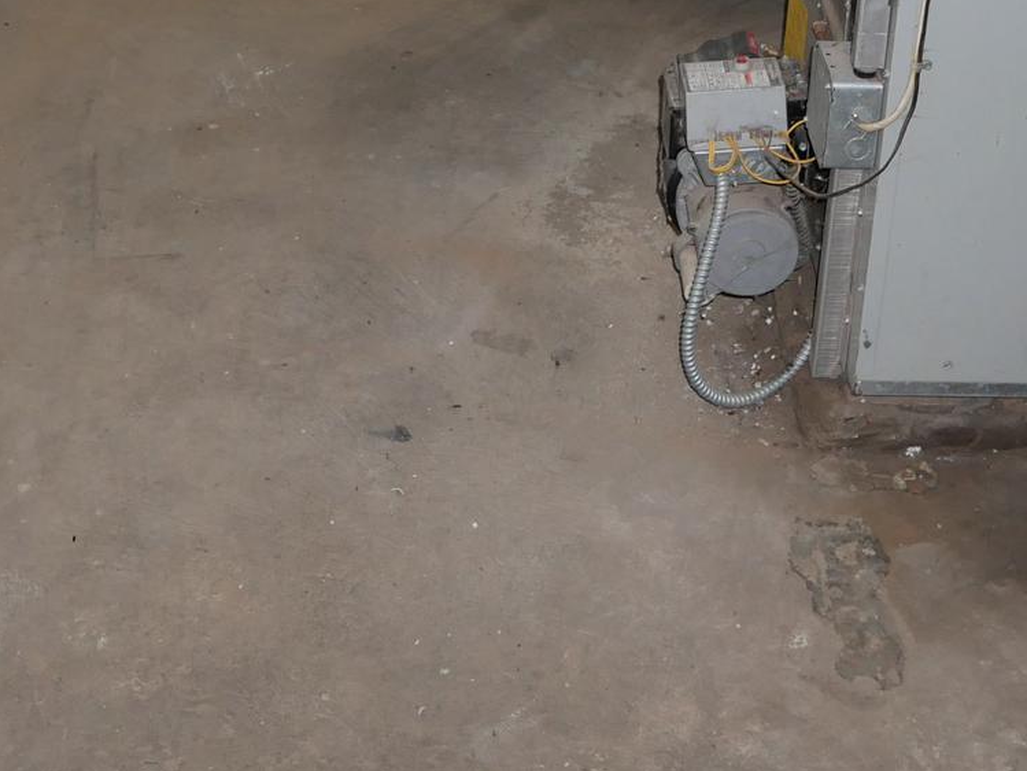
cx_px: 455
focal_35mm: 71
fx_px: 2107
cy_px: -254
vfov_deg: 19.1
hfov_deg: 27.4
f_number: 3.5
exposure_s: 1/60
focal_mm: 13
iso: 400
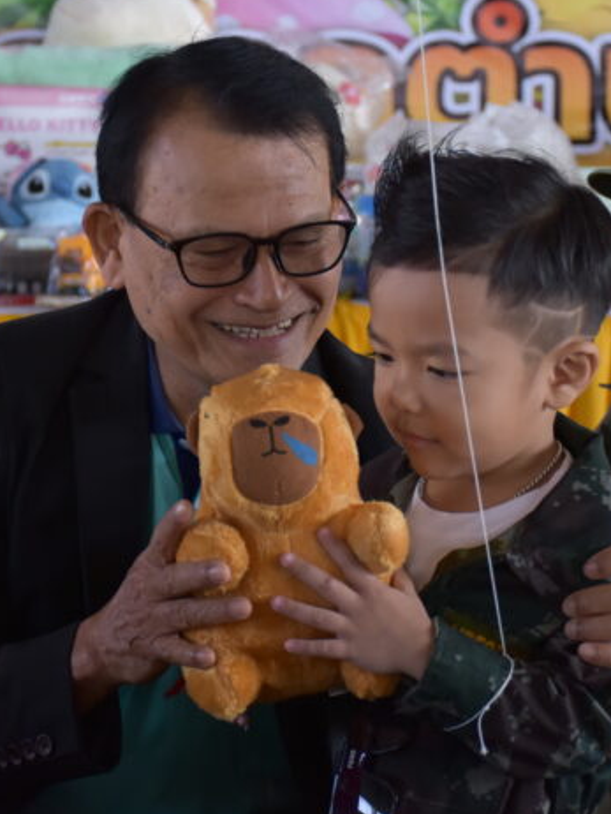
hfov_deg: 12.9
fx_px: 2704
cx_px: 345
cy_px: 370
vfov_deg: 17.1
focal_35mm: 115
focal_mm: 48
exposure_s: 1/90
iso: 640
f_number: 4.5
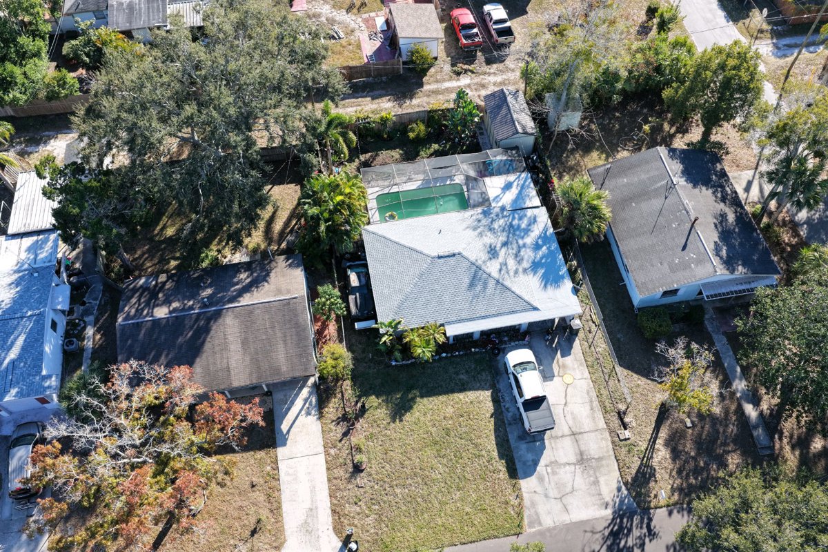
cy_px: 276
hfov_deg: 65.5
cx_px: 414
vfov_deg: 46.4
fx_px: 644
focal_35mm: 28
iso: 200
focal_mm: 14.45
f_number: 2.8
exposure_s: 1/500
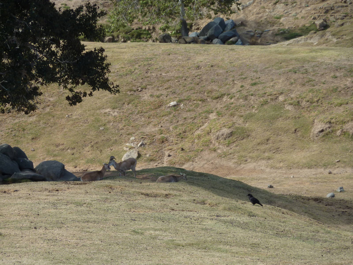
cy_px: 132
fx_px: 1611
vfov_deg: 9.4
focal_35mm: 158
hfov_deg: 12.5
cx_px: 176
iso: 125
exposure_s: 1/500
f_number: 4.5
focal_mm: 25.9
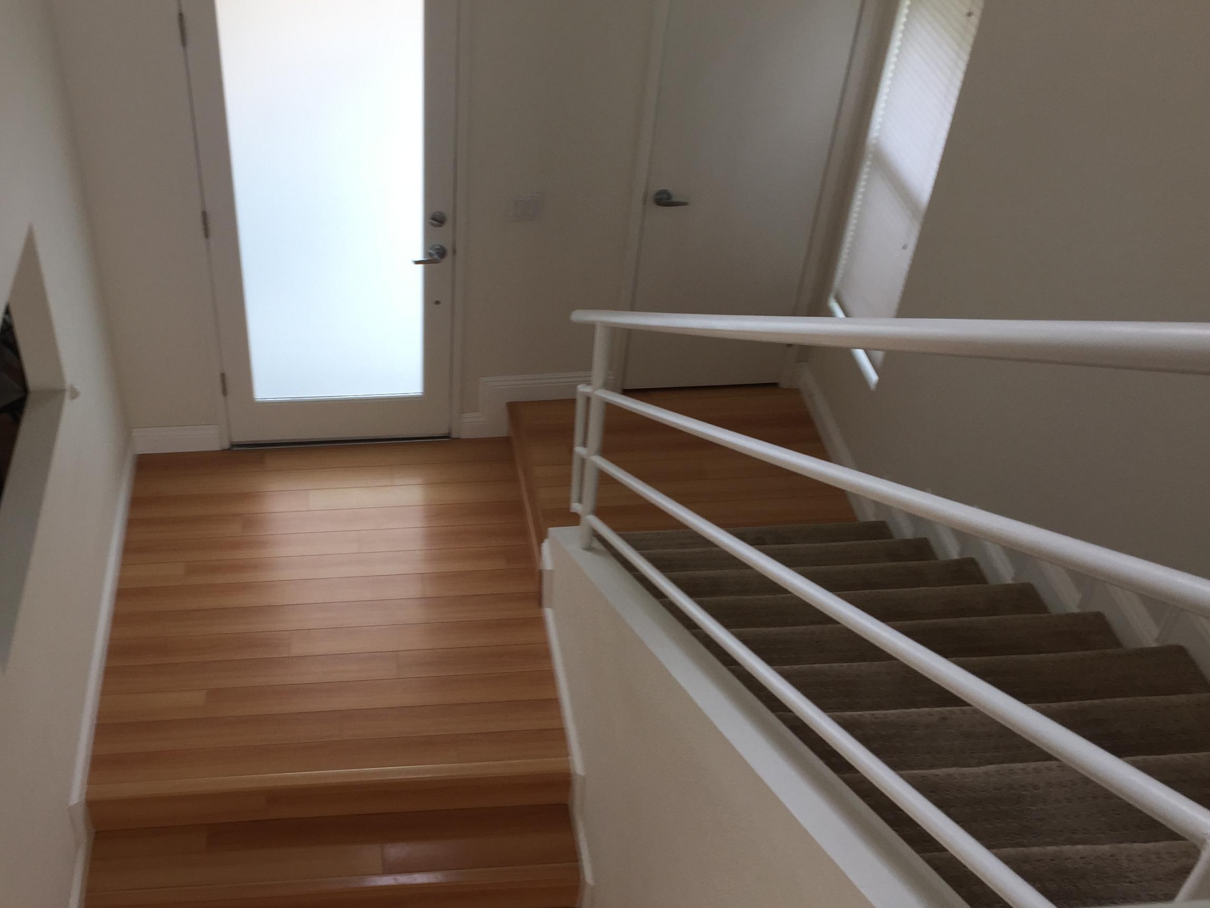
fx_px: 1328
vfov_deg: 37.7
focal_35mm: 38
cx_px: 429
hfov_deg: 48.3
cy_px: 461
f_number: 2.2
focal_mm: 4.15
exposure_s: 1/60
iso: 32
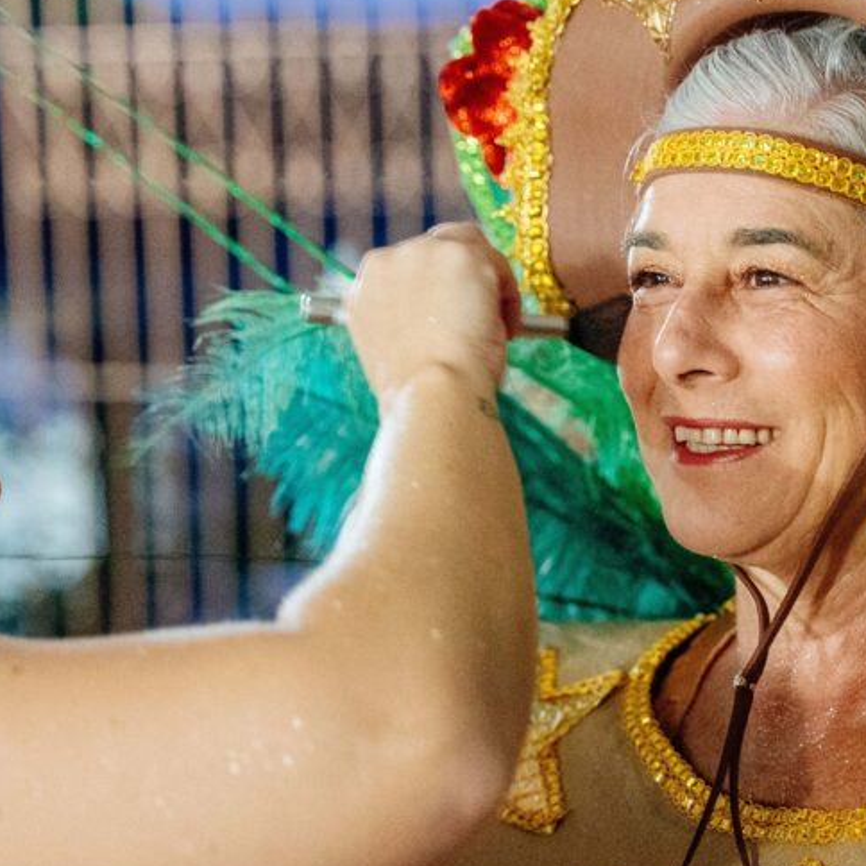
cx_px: 655
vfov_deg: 13.8
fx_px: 3566
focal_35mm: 126
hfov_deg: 13.8
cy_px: 413
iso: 12800
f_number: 2.8
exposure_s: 1/60
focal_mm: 70
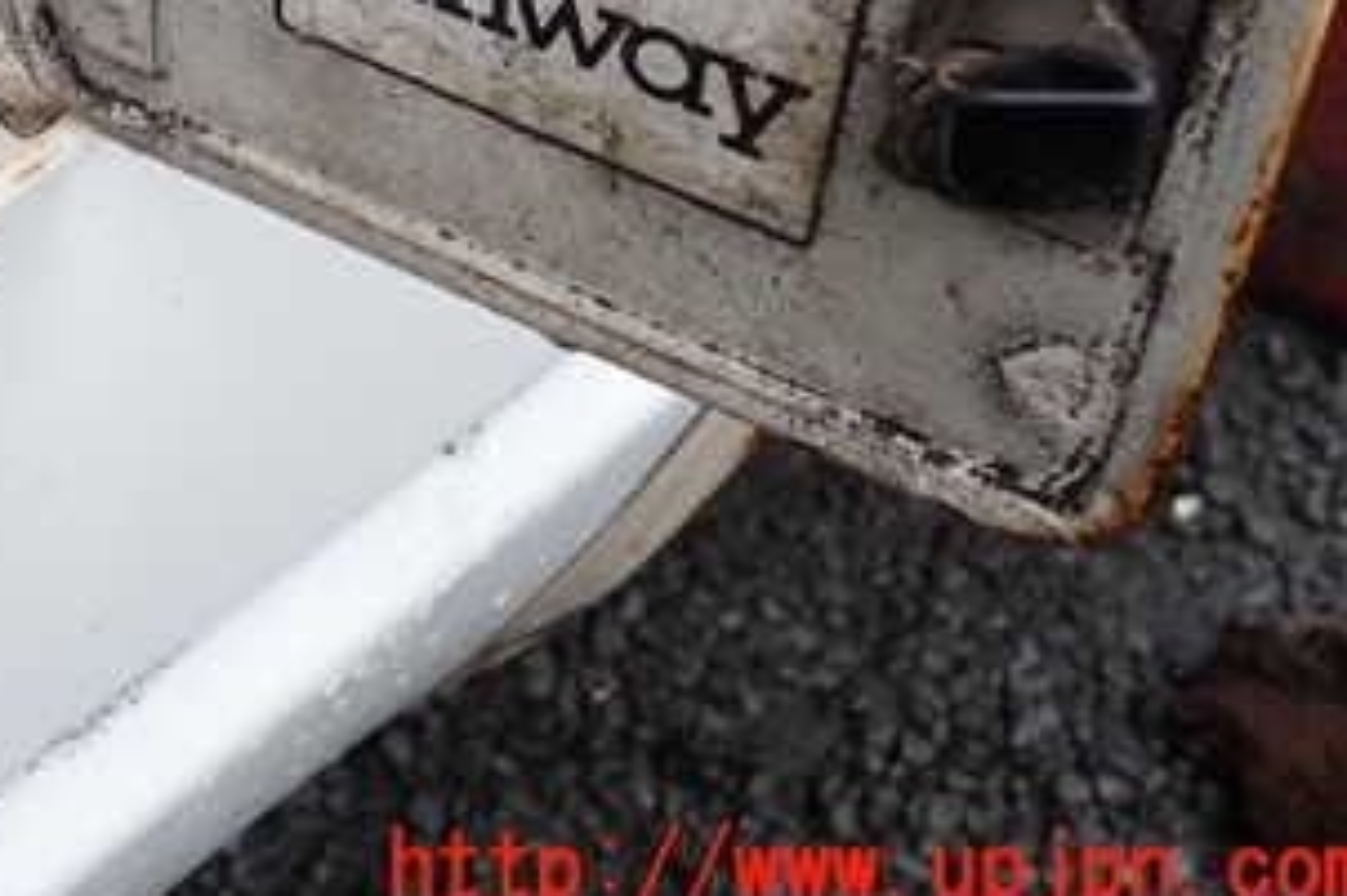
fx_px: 2318
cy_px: -76
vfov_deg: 20.9
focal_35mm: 62
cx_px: 58
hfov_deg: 30.5
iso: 200
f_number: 2.3
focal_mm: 5.4
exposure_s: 1/80
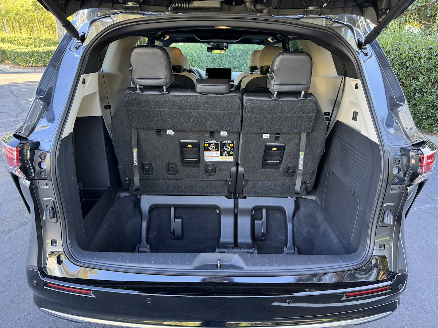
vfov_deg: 56.8
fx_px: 304
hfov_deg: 71.6
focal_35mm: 24
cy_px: 164
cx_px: 219
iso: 200
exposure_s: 1/86
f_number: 1.78
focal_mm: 6.76
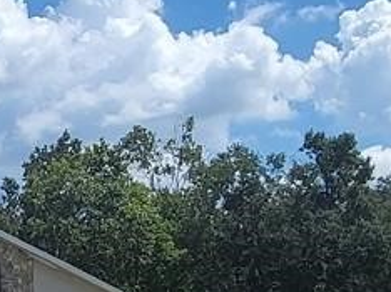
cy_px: 325
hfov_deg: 20.5
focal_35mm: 89
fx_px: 1004
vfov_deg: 16.1
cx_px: -89
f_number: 2.2
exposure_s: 1/1809
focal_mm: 1.74
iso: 32
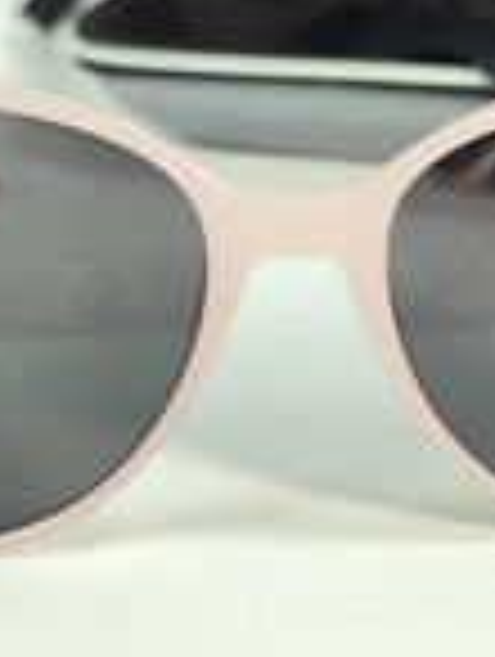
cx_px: 346
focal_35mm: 84
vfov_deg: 23.2
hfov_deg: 17.6
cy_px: 281
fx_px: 1597
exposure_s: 1/100
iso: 250
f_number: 1.65
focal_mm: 6.19
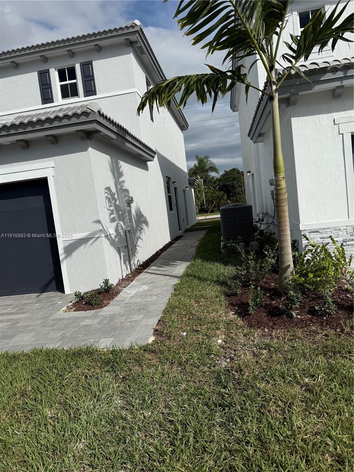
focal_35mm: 24
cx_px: 177
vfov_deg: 71.6
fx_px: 327
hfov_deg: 56.8
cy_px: 236
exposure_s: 1/10309
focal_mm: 6.76
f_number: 1.78
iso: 80
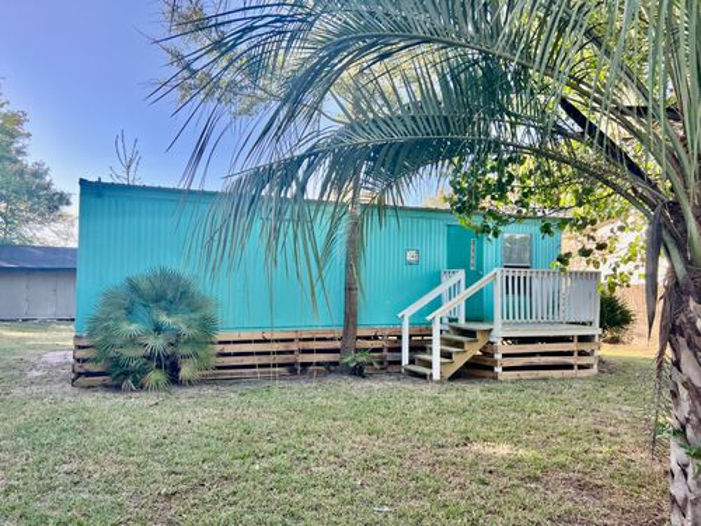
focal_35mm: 26
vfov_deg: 53.1
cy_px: 263
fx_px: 527
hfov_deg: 67.3
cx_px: 350
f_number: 1.5
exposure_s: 1/621
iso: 50
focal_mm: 5.7
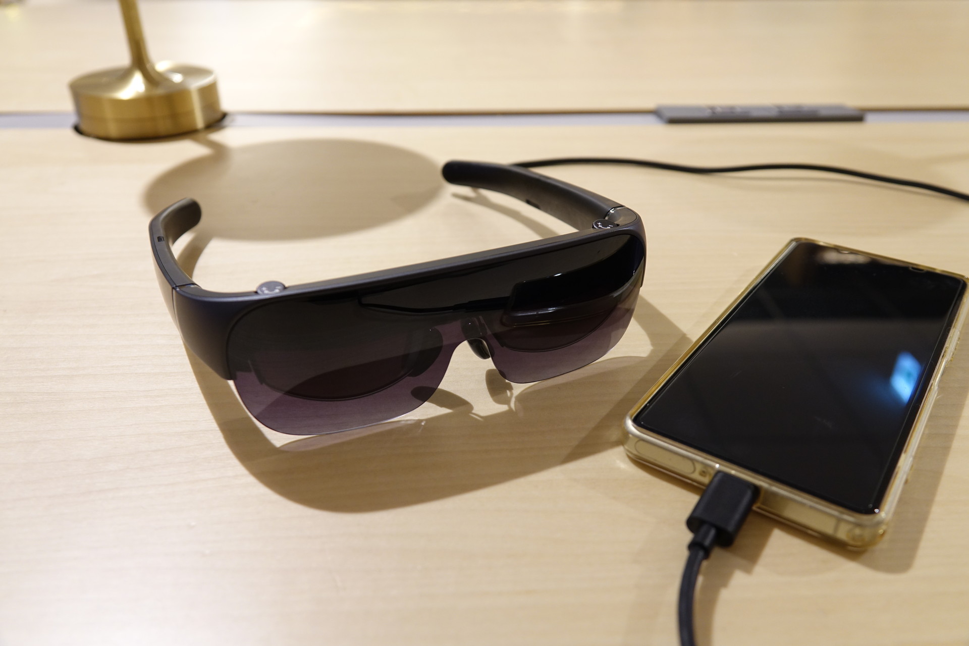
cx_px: 484
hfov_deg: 67.4
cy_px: 323
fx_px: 727
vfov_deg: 47.9
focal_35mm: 27
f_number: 2.8
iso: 320
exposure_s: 1/30
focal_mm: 9.99
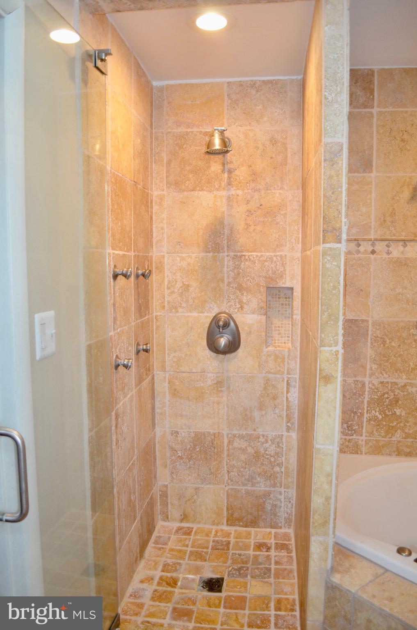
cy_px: 315
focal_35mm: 27
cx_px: 208
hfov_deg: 47.7
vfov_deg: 67.5
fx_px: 471
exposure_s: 1/60
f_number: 3.5
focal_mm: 18
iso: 640
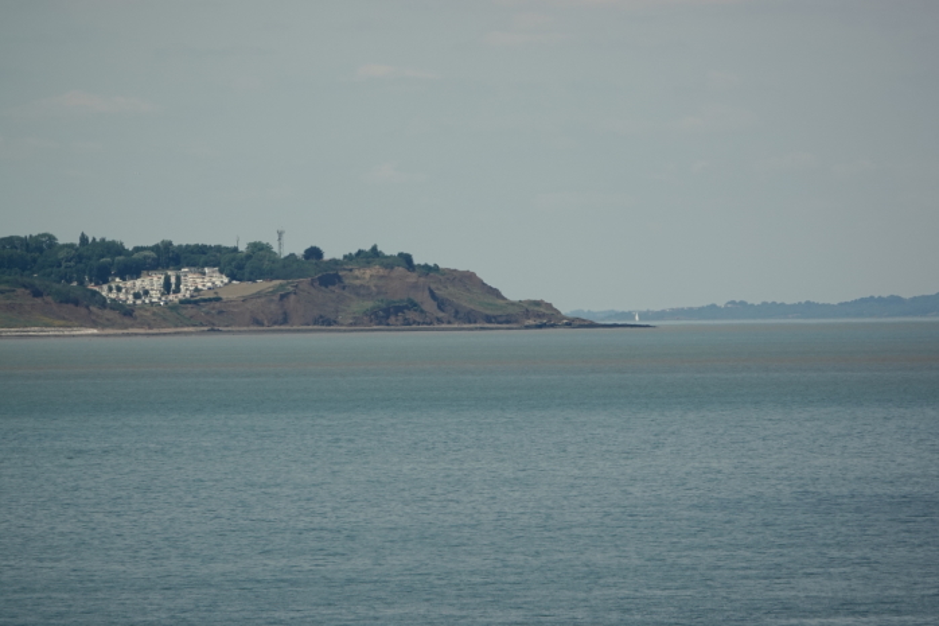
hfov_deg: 3.4
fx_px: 15645
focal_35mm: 600
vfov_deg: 2.3
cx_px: 470
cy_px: 313
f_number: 5
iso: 100
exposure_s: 1/1000
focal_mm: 220
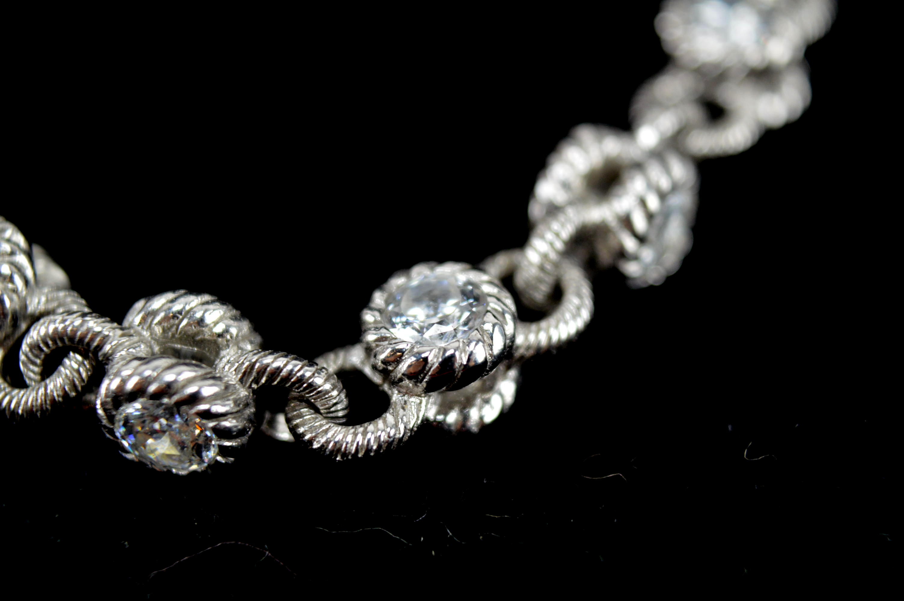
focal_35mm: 82
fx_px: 2070
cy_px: 300
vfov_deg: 16.5
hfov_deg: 24.6
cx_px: 452
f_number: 6.3
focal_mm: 55
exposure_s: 1/60
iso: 800
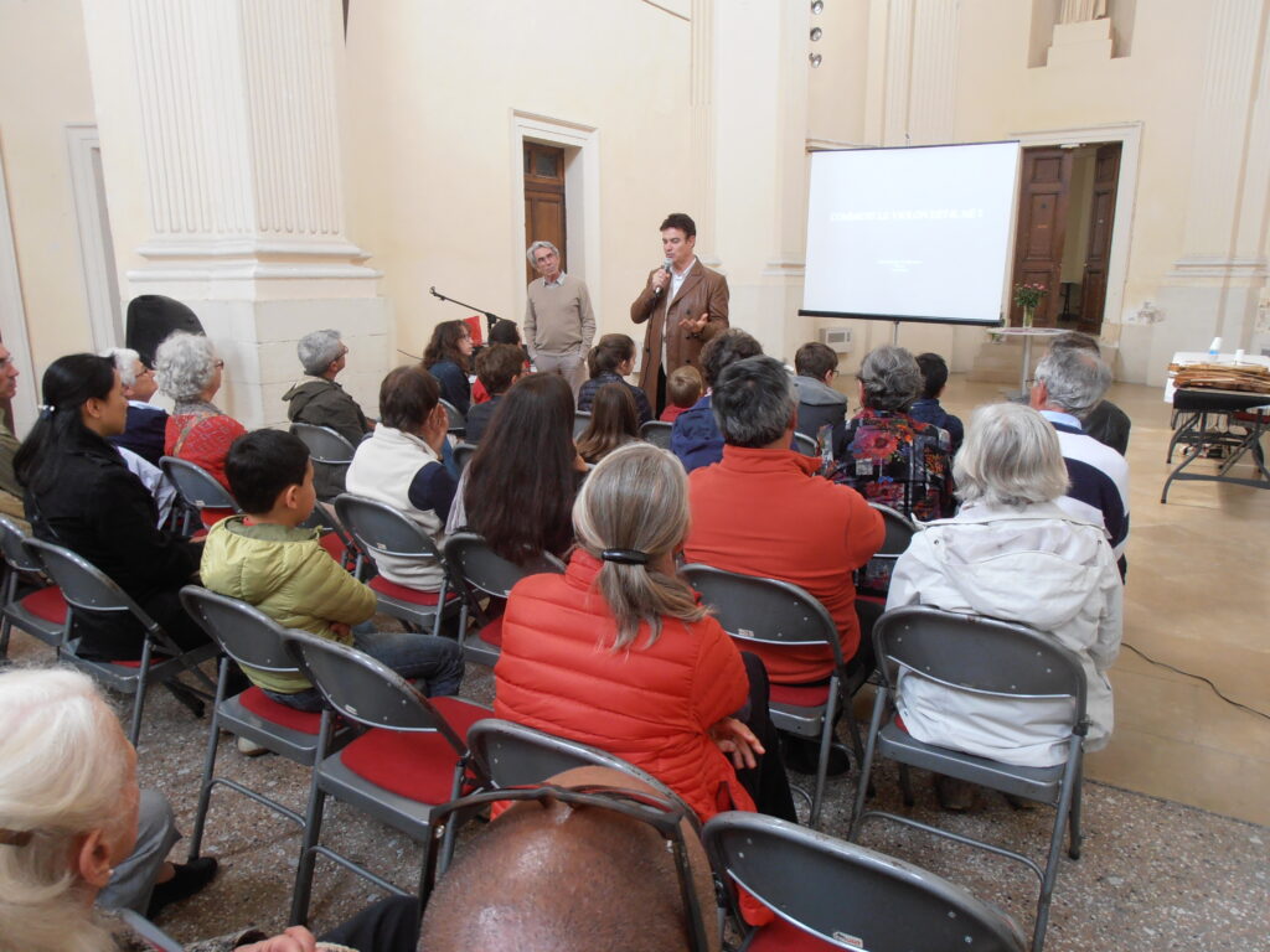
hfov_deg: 71.6
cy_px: 476
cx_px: 635
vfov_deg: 56.8
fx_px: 881
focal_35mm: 24
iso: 125
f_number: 3
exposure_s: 1/13
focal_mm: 4.2
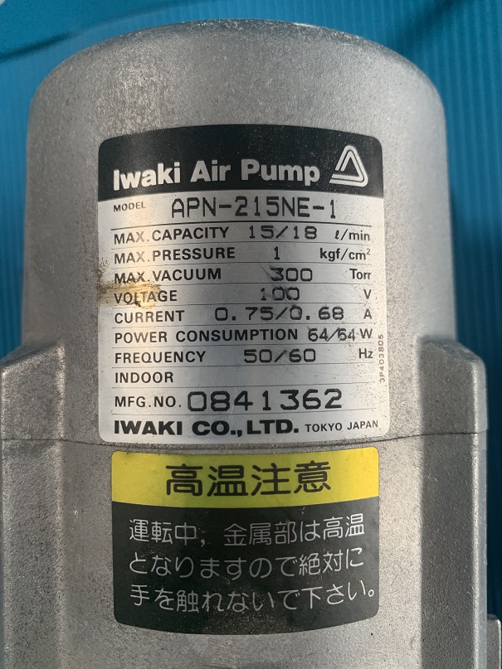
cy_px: 334
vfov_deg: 67.3
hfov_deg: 53.1
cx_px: 251
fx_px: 503
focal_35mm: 26
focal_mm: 4.25
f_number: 1.8
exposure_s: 1/80
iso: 100
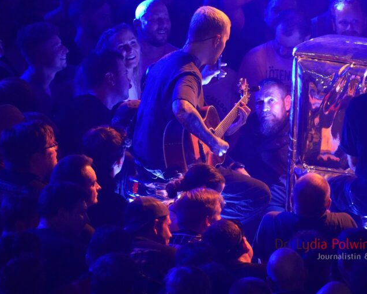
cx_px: 217
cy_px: 147
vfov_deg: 3.0
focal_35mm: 509
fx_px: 5530
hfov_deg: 3.8
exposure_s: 1/40
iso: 6400
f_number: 6.3
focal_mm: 300
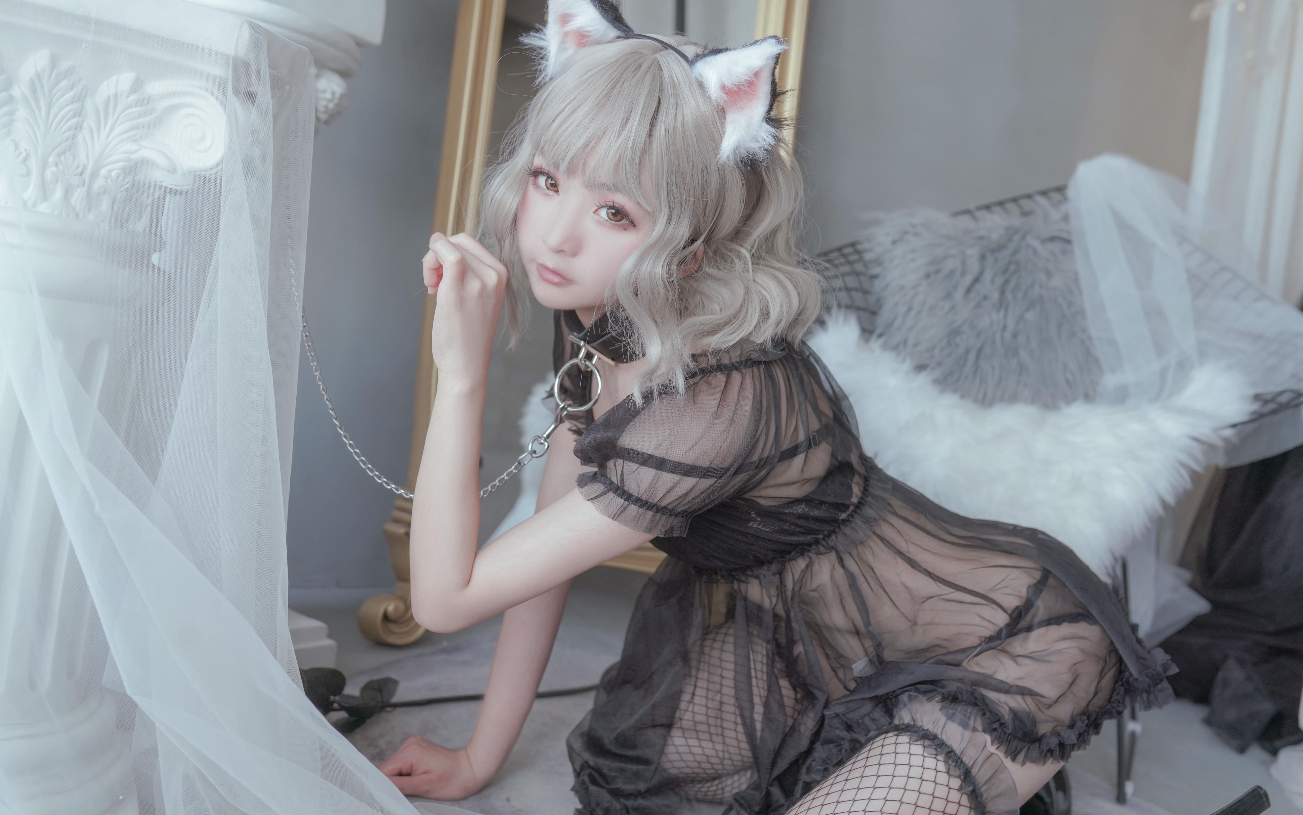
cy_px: 399
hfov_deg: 54.0
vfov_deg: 35.3
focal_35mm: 36
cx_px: 651
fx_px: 1278
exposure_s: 1/60
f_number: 4
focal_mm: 35
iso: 400
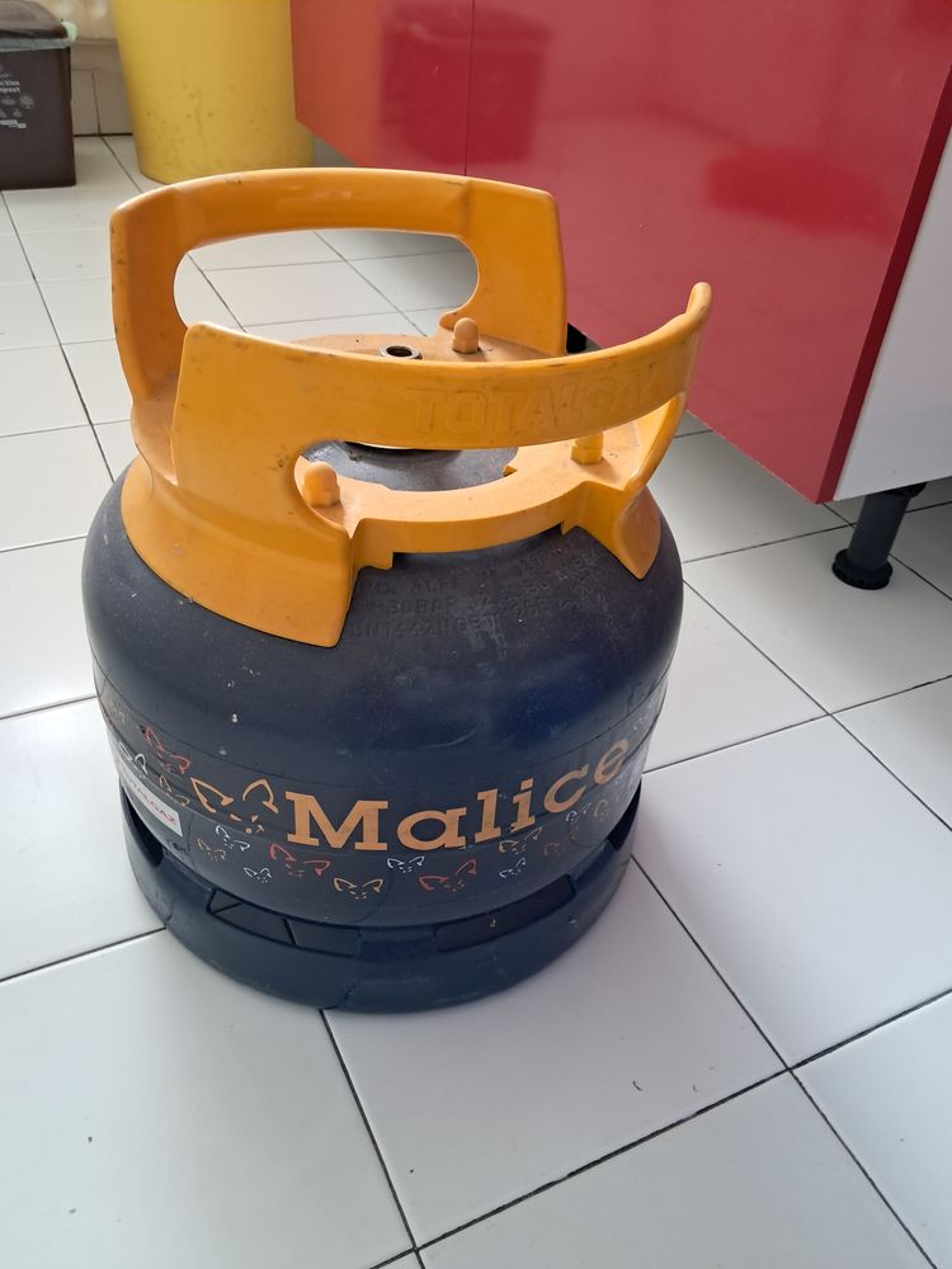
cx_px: 476
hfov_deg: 51.4
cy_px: 634
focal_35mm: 27
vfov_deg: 65.3
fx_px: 990
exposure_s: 1/33
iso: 500
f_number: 1.8
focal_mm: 4
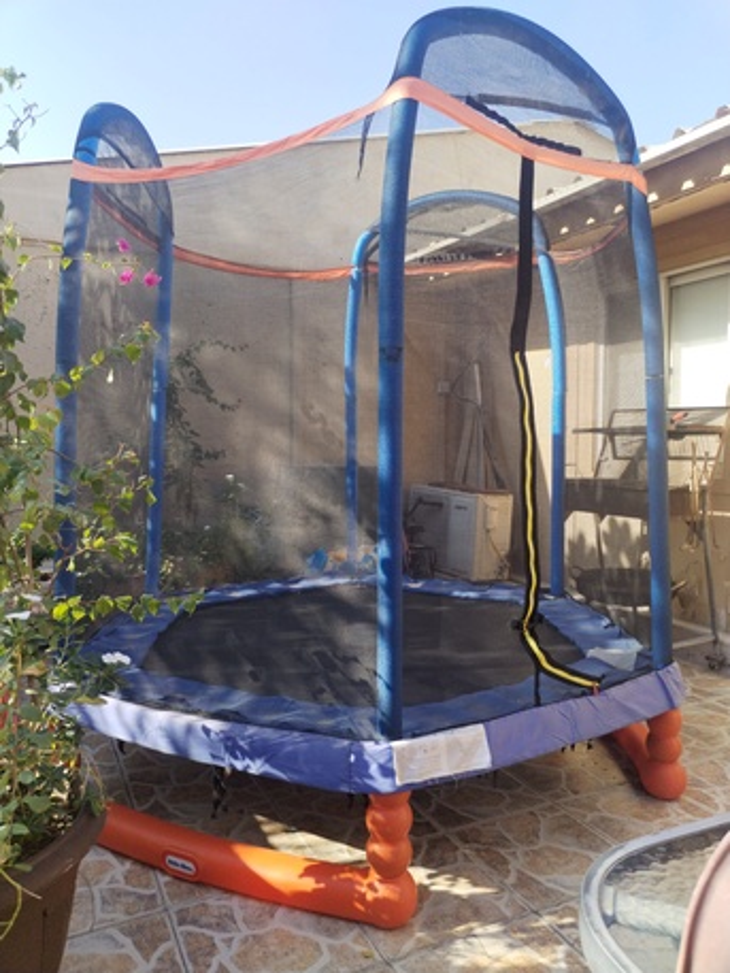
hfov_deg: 48.2
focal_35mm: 29
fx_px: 815
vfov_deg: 61.6
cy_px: 486
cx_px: 365
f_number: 1.8
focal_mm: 4.75
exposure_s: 1/505
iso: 100
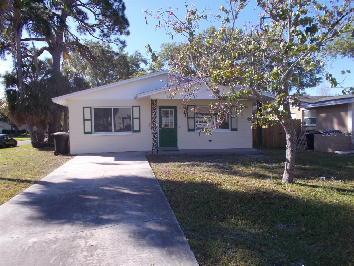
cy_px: 133
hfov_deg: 67.3
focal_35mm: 26
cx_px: 177
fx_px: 266
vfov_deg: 53.1
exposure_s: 1/500
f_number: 3.2
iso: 80
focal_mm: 4.6
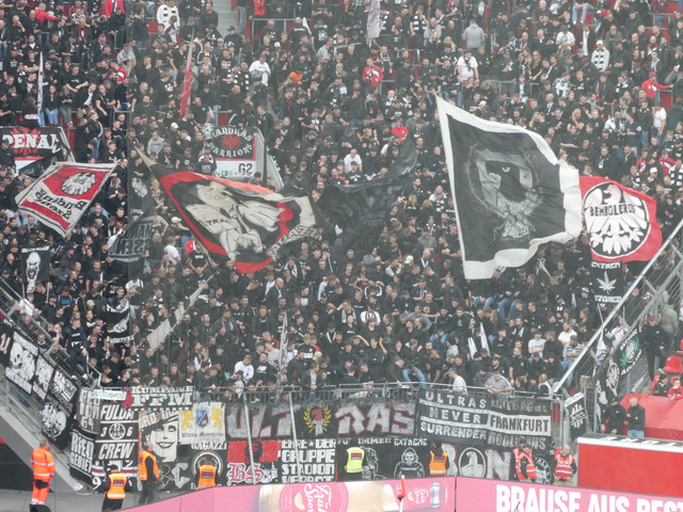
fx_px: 4933
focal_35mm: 250
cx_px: 342
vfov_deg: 5.9
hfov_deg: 7.9
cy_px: 256
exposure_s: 1/125
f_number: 5.6
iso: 500
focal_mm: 44.8
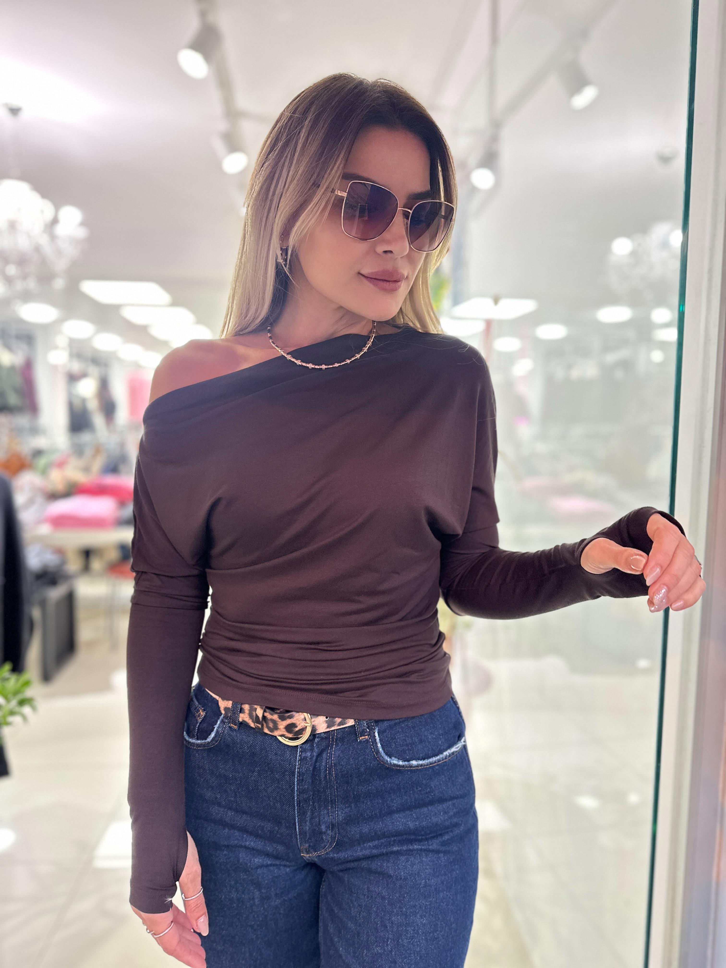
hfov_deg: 56.8
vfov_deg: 71.6
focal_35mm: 24
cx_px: 363
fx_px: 671
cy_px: 484
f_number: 1.78
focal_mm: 6.86
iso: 200
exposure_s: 1/50
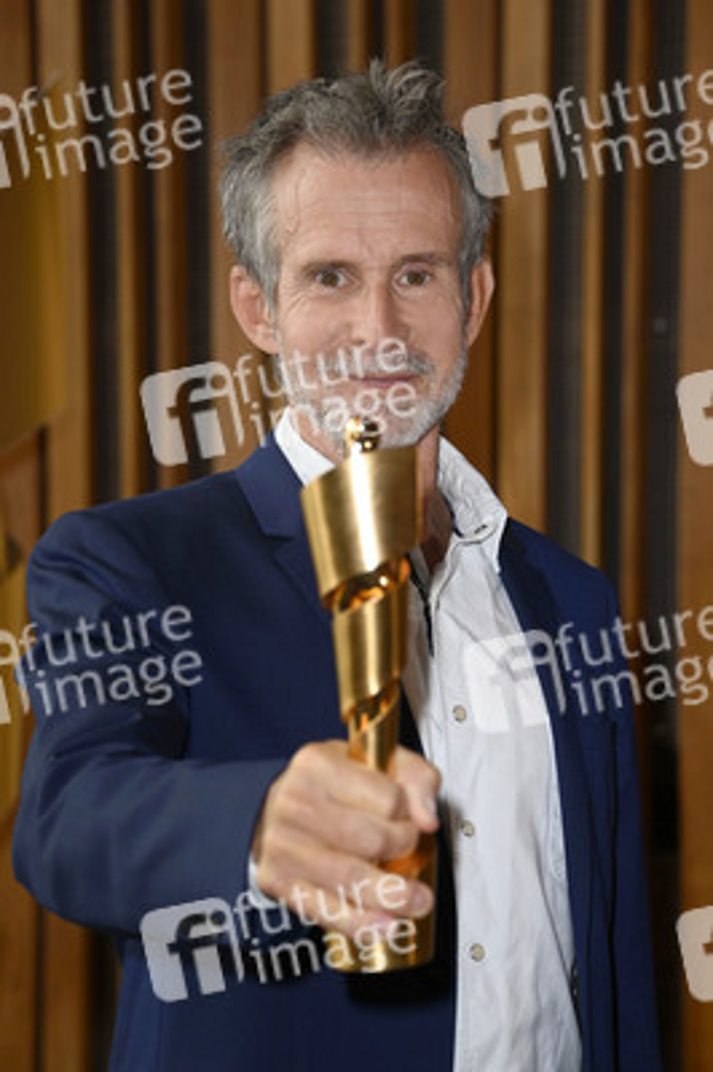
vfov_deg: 18.3
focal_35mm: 112
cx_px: 356
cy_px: 536
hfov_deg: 12.2
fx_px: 3333
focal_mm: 112
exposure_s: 1/200
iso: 1250
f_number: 5.6
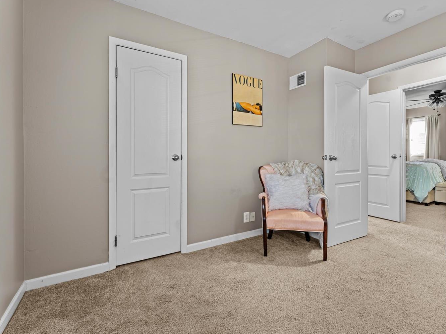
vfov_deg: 78.1
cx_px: 226
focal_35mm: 16
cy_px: 162
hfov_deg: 94.5
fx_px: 206
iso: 100
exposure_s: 2
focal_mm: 14
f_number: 8
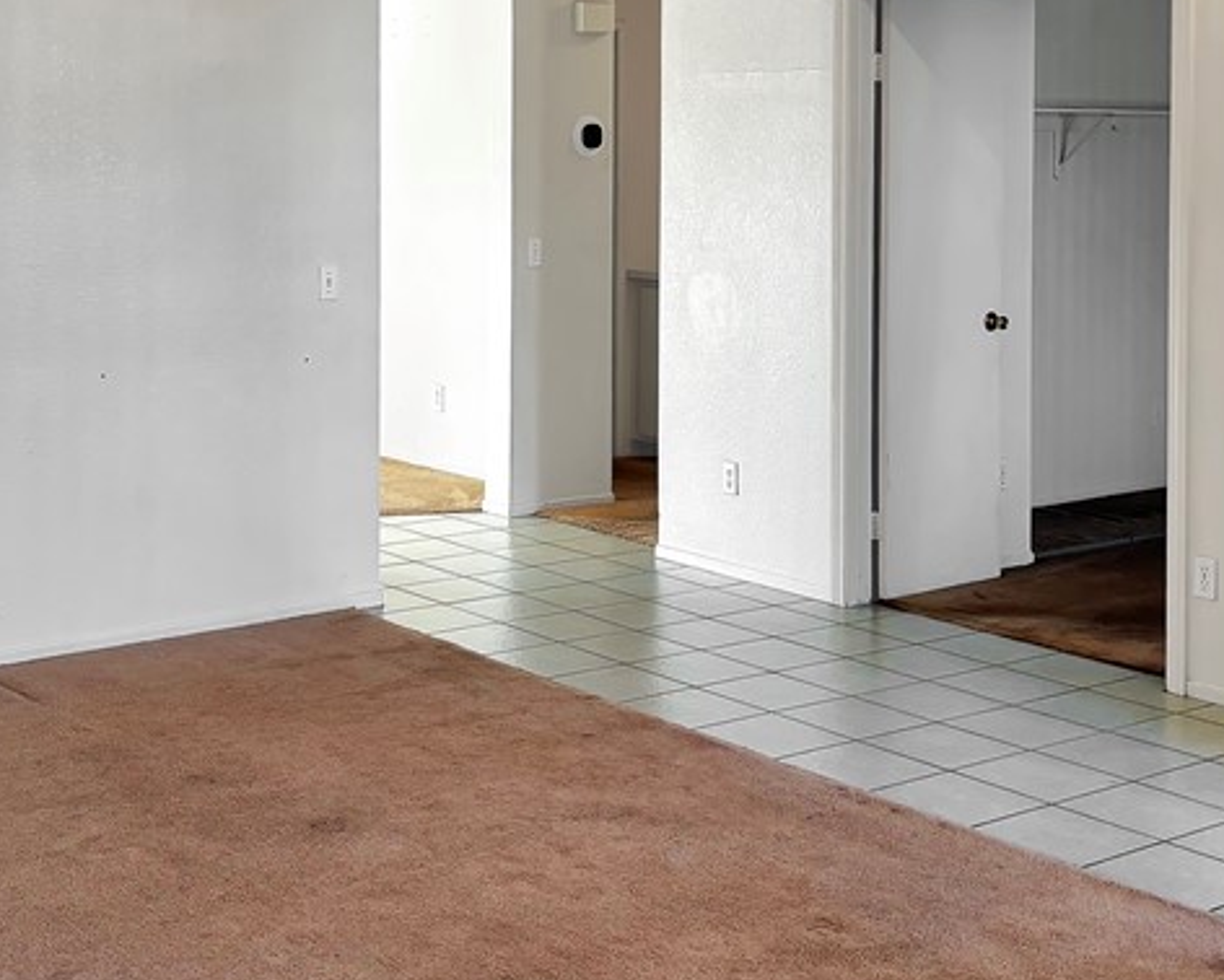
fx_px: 1993
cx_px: 472
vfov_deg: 27.6
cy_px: 433
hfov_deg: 34.0
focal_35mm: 55
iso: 80
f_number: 1.6
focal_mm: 5.96
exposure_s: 1/60
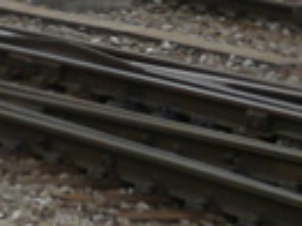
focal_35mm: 451
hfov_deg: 4.2
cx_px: -777
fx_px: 3931
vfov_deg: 3.3
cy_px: -325
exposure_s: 1/200
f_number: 4
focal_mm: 9.8
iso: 100
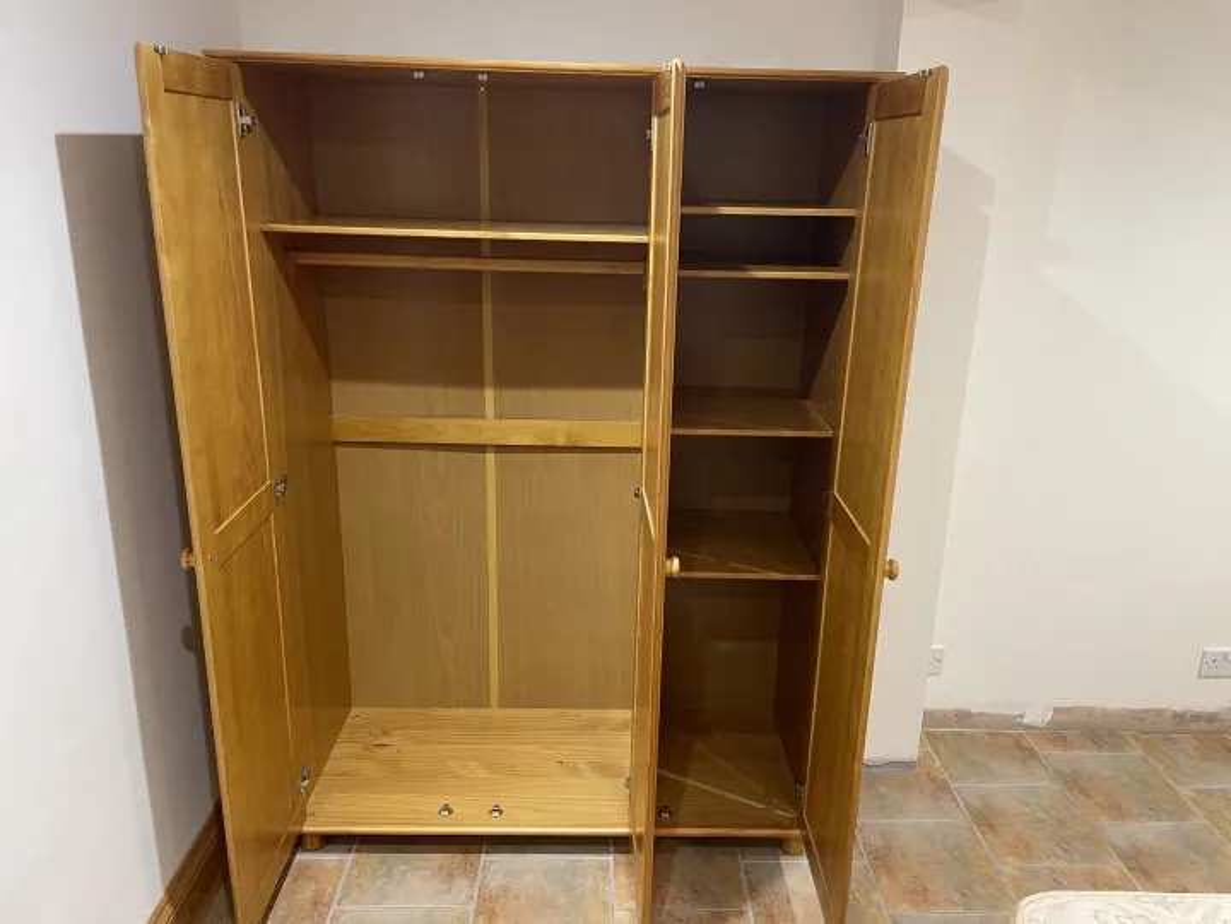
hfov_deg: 67.3
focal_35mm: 26
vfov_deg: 53.1
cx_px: 616
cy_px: 462
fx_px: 925
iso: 160
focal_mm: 4.2
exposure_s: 1/50
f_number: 1.6
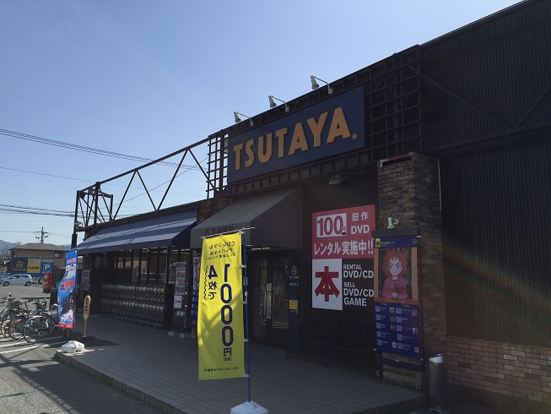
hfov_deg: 61.7
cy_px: 207
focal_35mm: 29
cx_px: 276
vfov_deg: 48.2
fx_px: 462
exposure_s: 1/2475
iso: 32
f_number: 2.2
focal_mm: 4.15
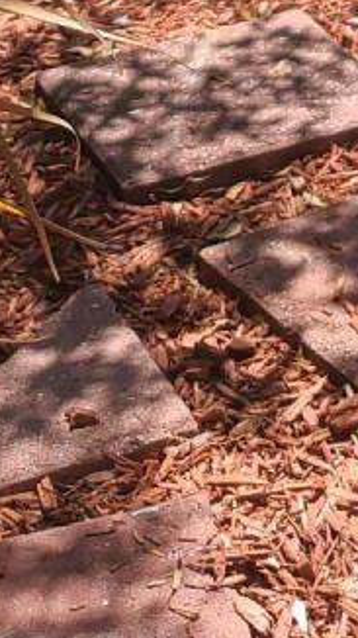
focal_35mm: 167
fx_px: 2823
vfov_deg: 11.4
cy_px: -722
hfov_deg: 7.0
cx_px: 761
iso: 16
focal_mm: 7
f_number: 1.8
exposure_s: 1/483
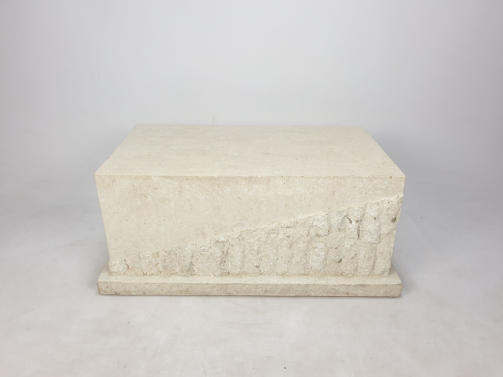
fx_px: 378
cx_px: 252
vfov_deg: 53.1
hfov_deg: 67.3
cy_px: 188
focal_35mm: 26
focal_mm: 4.3
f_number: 2.4
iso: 64
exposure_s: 1/100
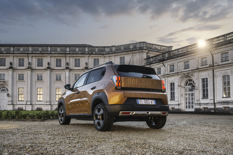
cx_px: 116
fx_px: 233
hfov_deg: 53.1
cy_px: 78
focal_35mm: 36
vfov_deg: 36.9
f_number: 8
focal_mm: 36
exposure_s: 1/160
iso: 200
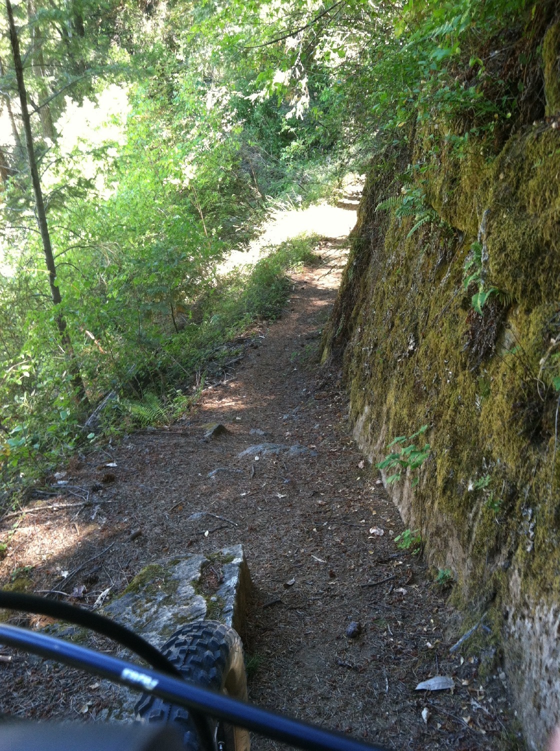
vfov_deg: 52.7
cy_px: 376
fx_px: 757
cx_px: 280
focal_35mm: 35
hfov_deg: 40.6
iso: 100
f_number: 2.8
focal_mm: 3.85
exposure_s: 1/30
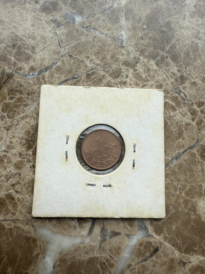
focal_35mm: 24
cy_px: 137
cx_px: 102
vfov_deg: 71.6
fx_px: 190
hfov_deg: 56.8
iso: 40
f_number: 2.2
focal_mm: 2.22
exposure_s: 1/180
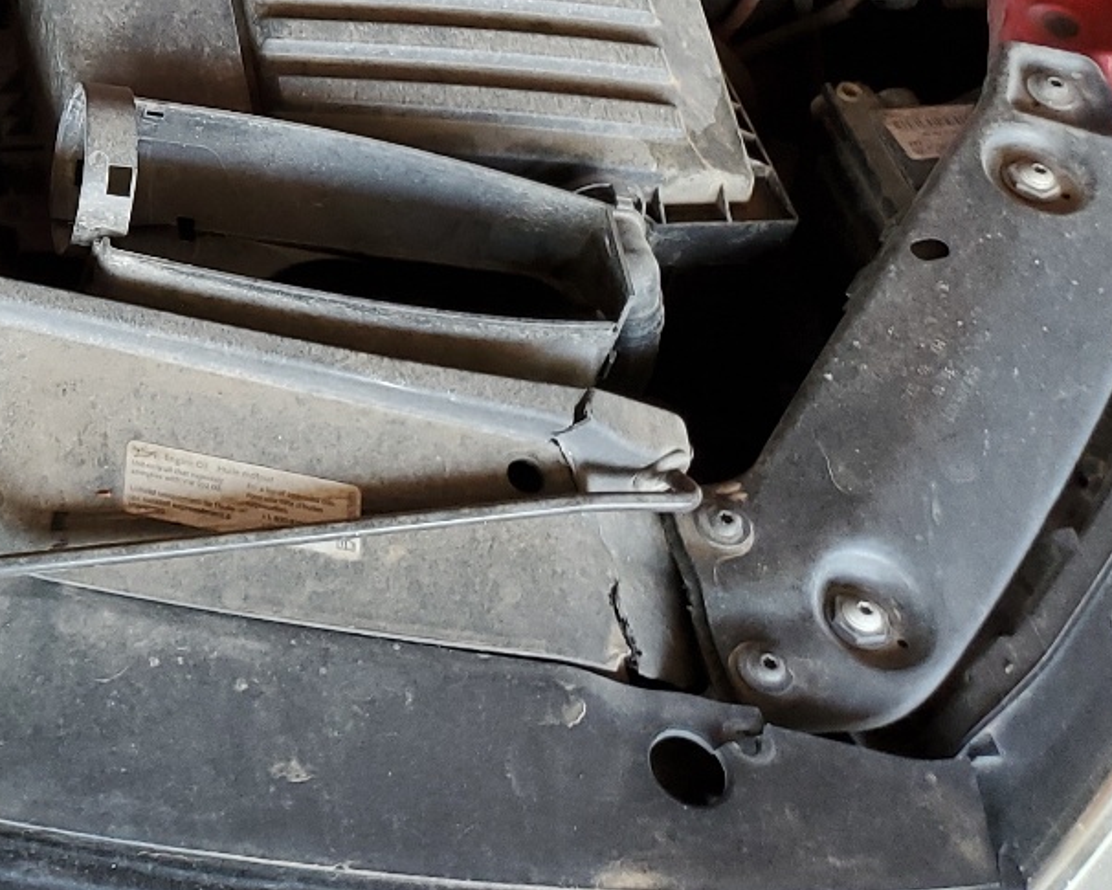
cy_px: -4
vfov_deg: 22.0
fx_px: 2205
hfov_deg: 25.0
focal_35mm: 67
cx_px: -277
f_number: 1.5
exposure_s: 1/60.2
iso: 79
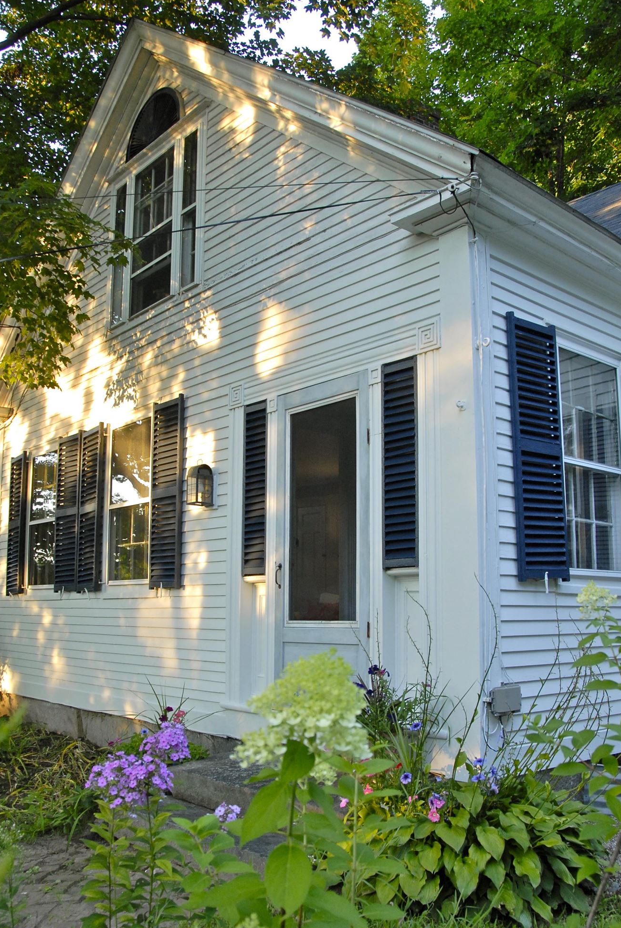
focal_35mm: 32
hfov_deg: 41.2
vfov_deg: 58.6
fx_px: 826
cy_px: 507
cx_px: 310
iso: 400
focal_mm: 18
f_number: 4.5
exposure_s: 1/80
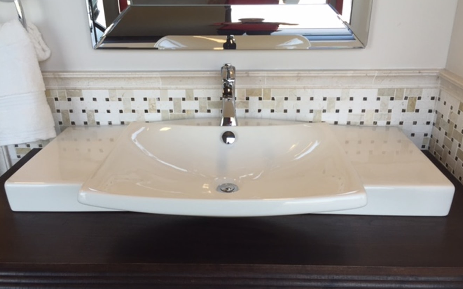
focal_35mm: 31
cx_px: 231
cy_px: 149
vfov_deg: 40.6
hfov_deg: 61.2
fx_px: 391
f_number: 2.2
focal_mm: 4.15
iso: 50
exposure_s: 1/120
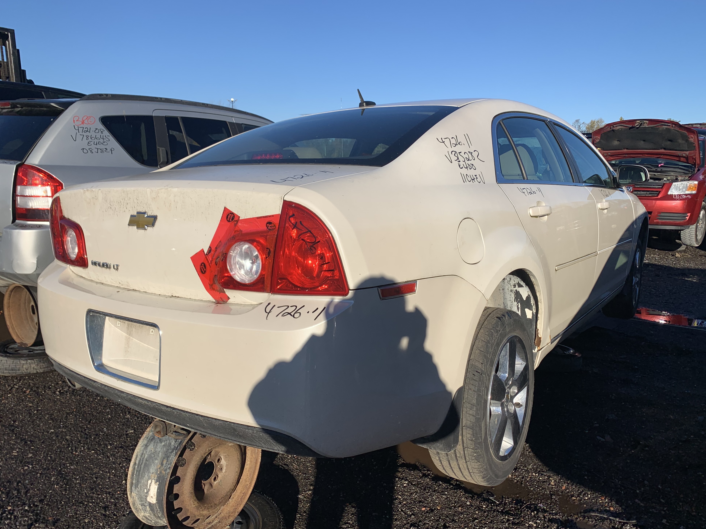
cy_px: 273
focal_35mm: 27
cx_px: 363
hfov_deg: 65.3
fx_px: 551
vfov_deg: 51.3
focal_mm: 4.25
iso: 25
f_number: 1.8
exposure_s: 1/3521
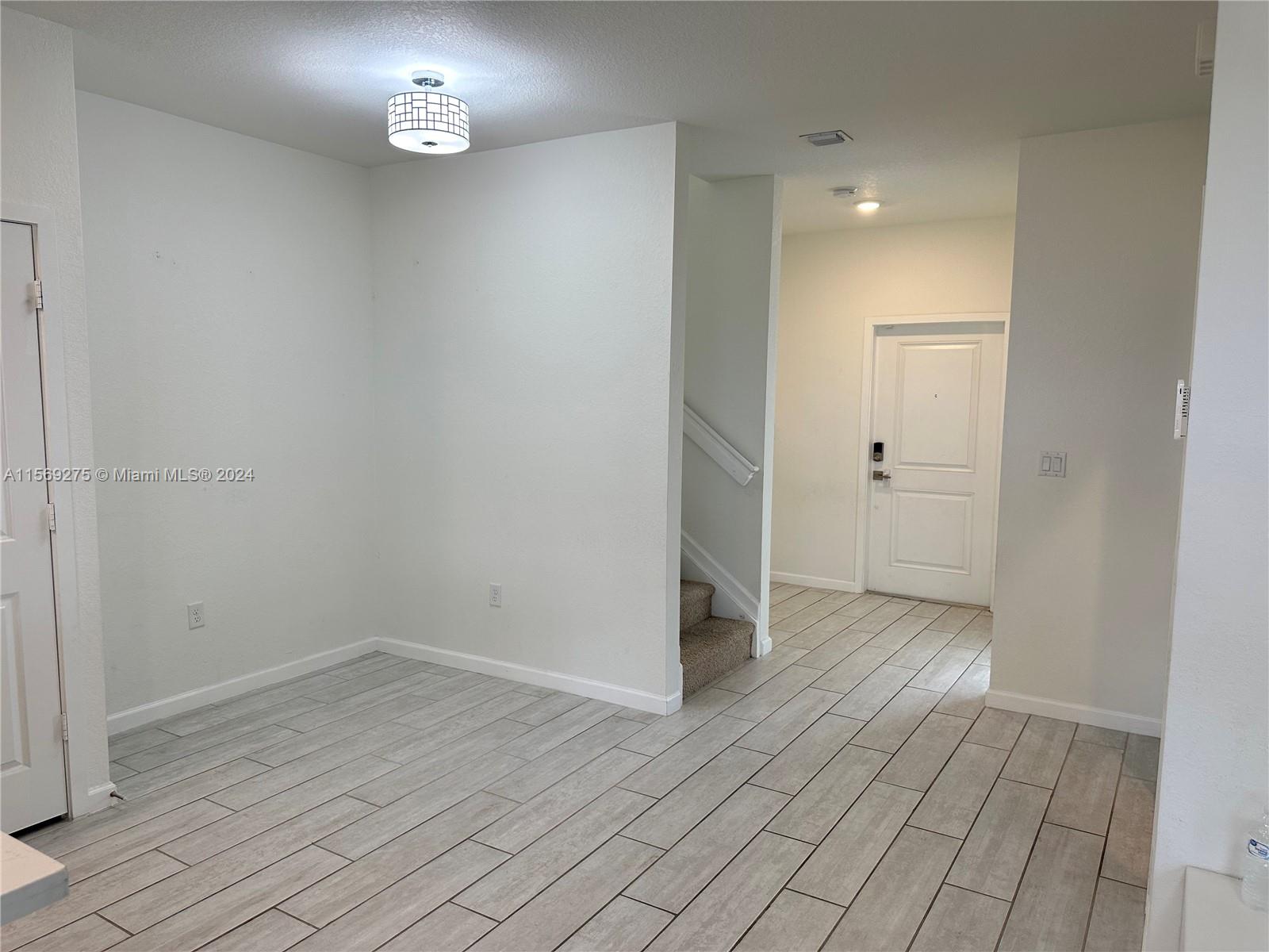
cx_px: 634
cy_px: 476
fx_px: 880
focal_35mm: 24
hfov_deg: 71.6
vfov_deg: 56.8
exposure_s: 1/149
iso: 100
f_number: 1.78
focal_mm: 6.86
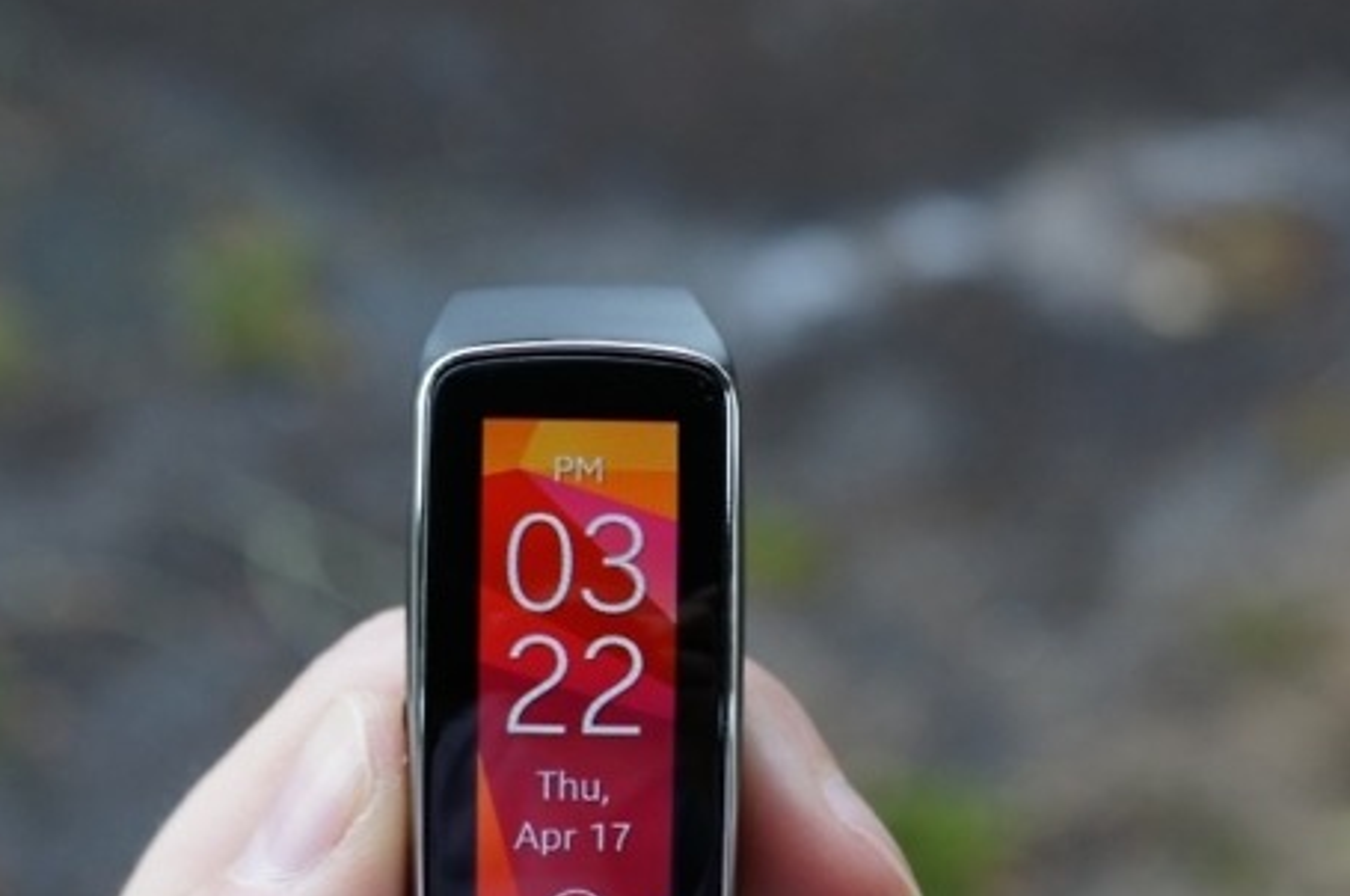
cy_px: 739
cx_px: 638
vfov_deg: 17.7
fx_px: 2846
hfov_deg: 26.7
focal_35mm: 76
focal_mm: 30
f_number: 5
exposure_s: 1/60
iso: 400
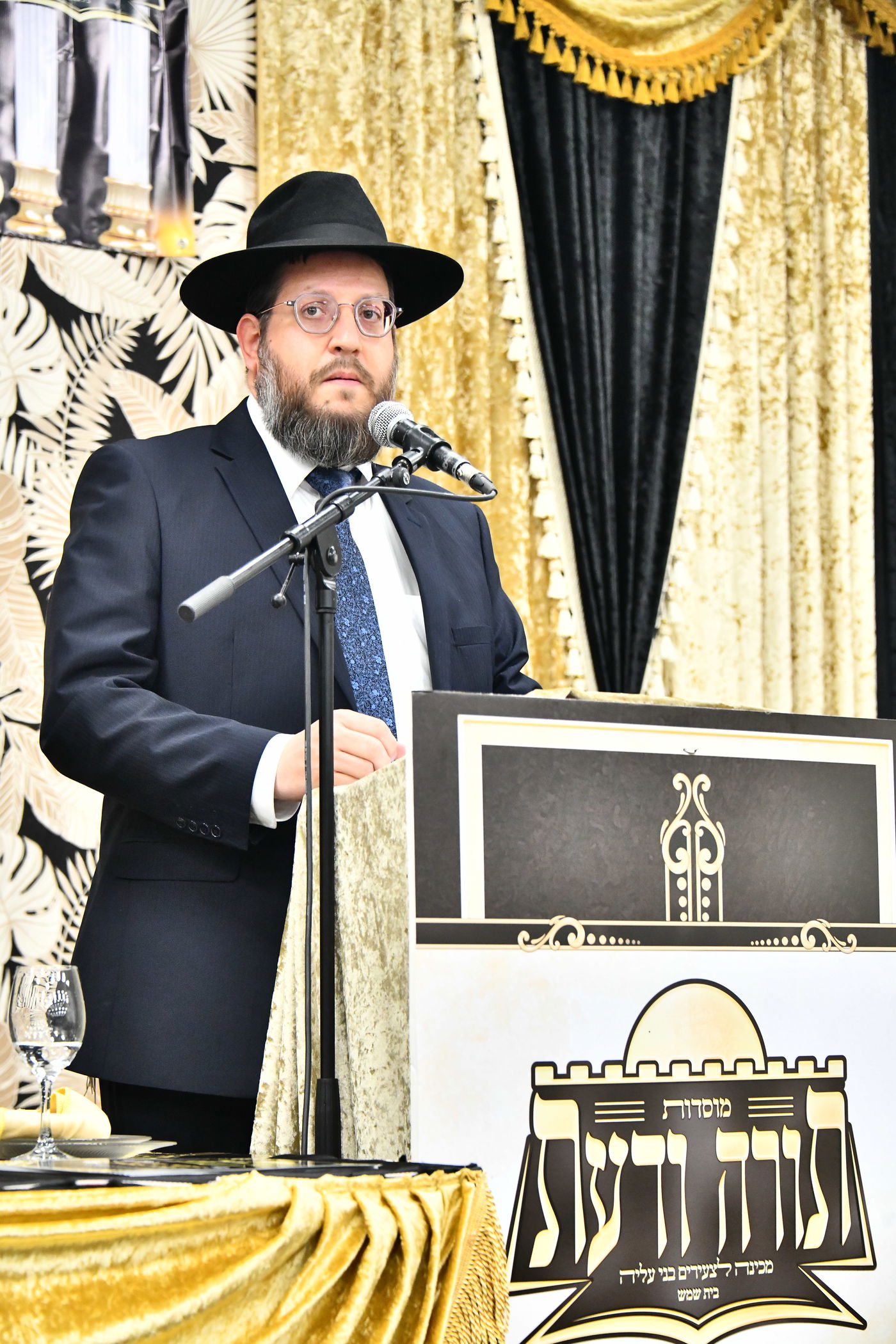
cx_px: 448
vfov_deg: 22.1
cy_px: 672
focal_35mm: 92
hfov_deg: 14.9
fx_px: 3434
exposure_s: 1/125
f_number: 5.6
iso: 5000
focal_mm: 92
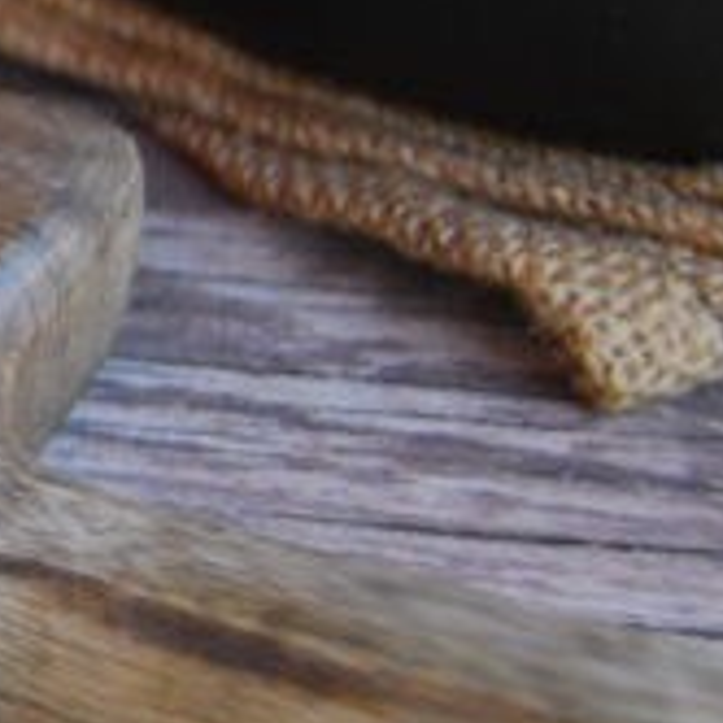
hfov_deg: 7.8
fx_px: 4939
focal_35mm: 209
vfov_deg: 8.3
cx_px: -980
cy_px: -83
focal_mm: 34
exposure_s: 1/40
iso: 200
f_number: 4.5
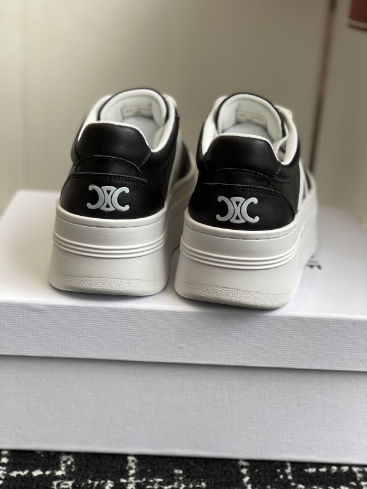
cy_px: 244
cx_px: 184
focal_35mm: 52
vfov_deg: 36.8
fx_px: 735
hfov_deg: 28.0
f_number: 2
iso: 20
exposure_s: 1/160
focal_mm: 6
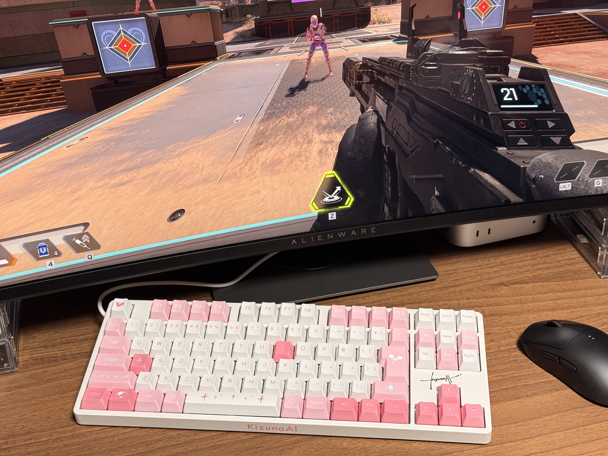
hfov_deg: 39.7
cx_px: 304
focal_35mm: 48
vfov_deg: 30.3
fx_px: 843
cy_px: 228
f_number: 1.78
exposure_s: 1/60
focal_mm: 6.76
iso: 100
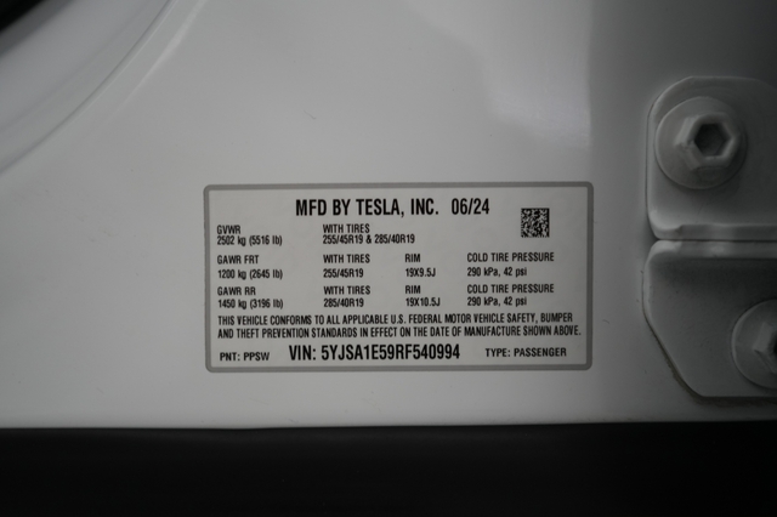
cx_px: 388
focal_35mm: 28
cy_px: 258
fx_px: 604
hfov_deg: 65.5
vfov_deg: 46.4
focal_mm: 28
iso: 640
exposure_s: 1/60
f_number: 2.8
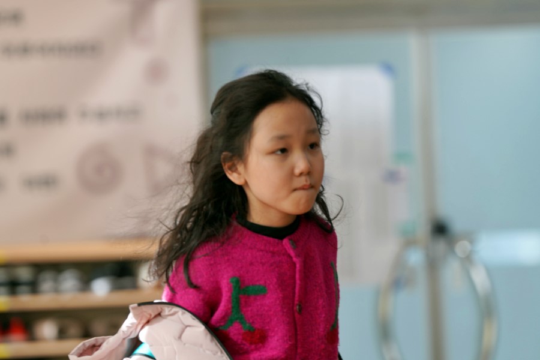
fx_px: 3000
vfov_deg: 6.9
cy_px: 180
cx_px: 270
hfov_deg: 10.3
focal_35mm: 200
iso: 400
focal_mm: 200
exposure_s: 1/250
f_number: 4
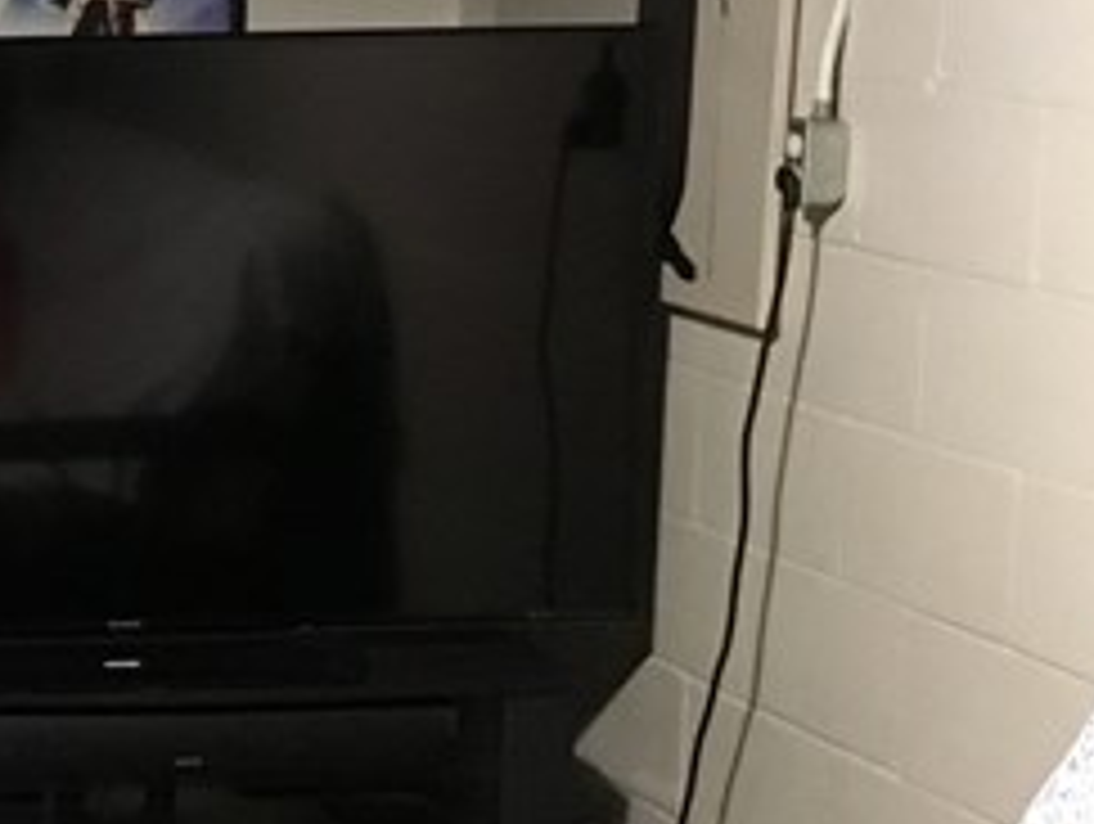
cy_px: 468
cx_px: -653
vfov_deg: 12.2
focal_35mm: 122
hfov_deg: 14.7
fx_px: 3861
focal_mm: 4.15
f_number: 2.2
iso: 250
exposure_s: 1/15
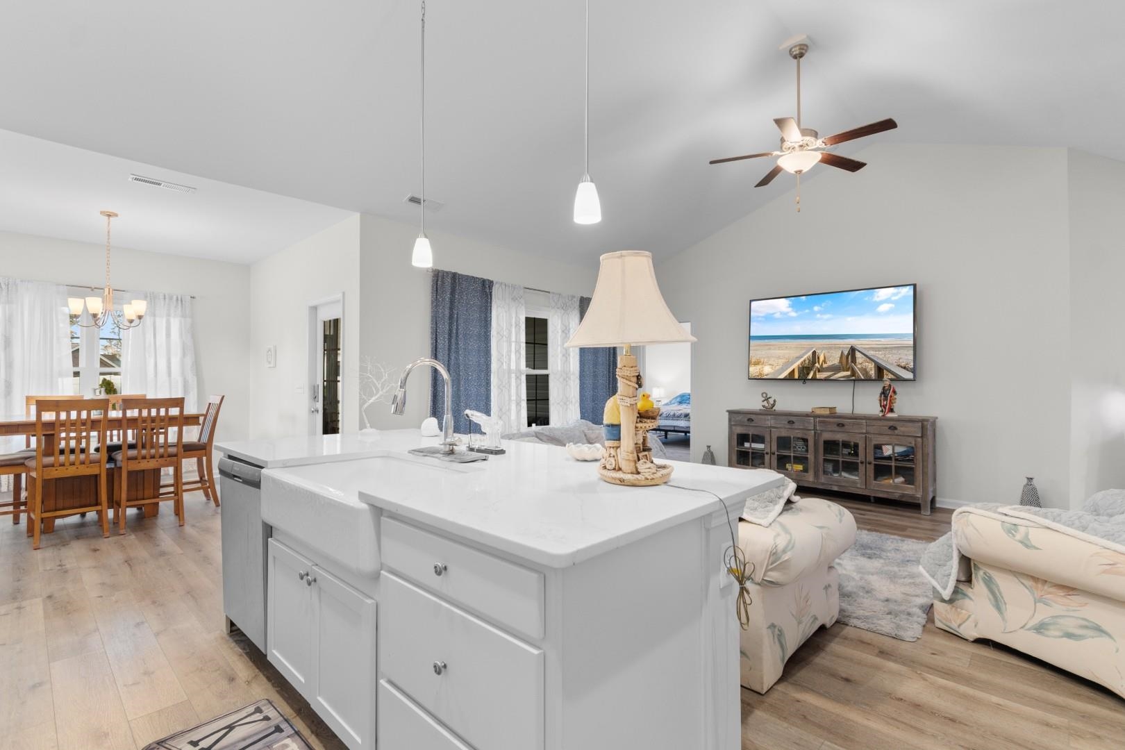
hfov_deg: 96.7
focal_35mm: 16
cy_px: 375
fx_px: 500
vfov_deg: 73.7
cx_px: 562
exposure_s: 1.3
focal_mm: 11
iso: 100
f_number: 4.8
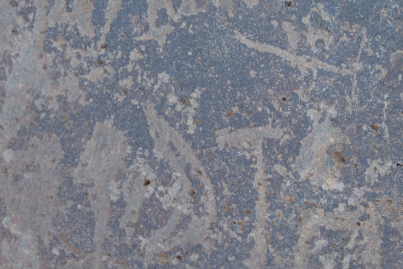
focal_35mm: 154
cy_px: 35
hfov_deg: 13.2
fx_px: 1723
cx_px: 50
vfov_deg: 8.9
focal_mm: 55
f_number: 5.6
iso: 200
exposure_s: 1/80
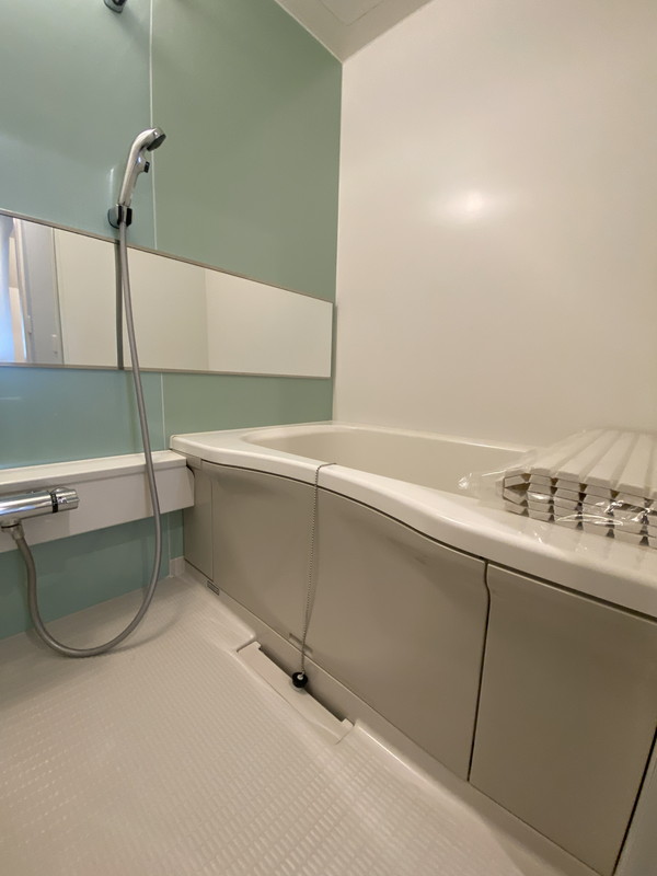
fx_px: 329
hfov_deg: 89.9
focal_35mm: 13
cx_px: 328
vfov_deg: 106.2
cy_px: 438
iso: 160
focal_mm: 1.54
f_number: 2.4
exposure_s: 1/50
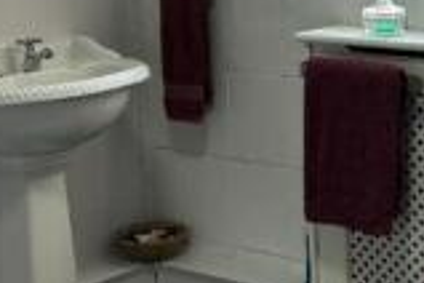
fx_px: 1166
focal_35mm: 99
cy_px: -15
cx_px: 375
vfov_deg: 13.6
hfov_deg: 20.2
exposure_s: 1/144
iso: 40
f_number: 1.6
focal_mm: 5.96
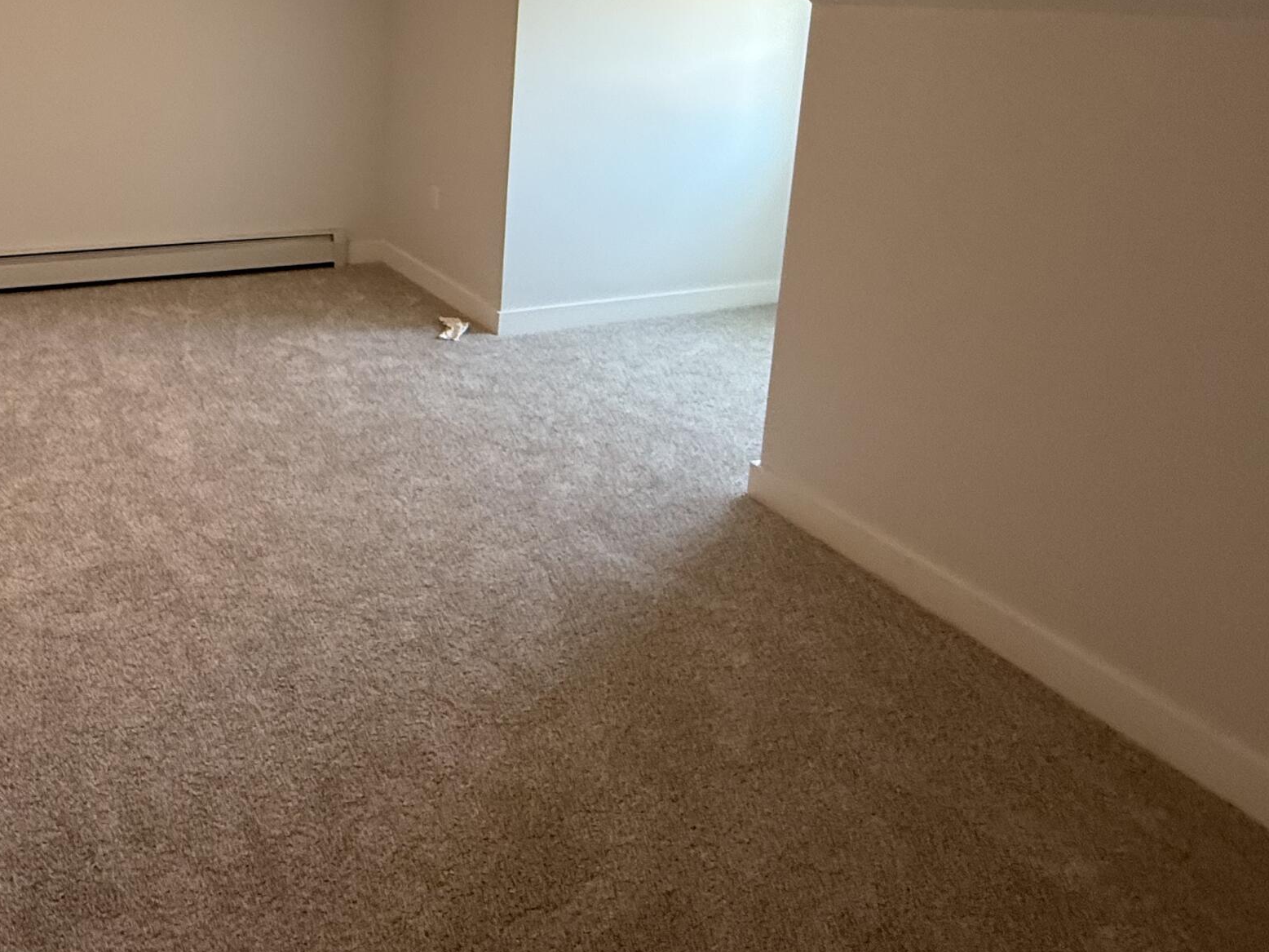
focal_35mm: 27
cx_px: 288
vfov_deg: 47.8
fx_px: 990
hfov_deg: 61.0
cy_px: 157
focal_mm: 2.22
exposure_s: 1/120
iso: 250
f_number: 2.2
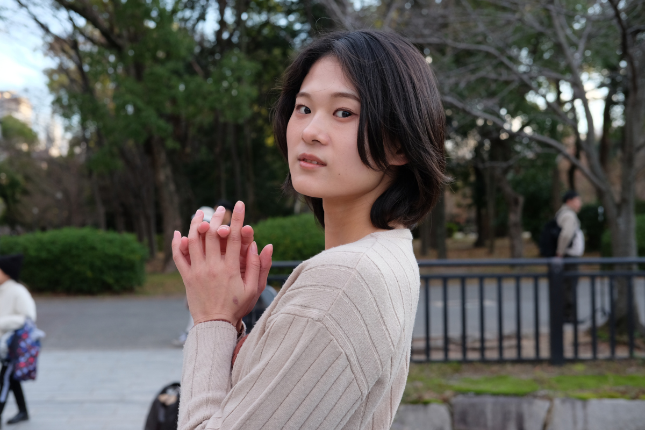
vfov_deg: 25.5
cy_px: 215
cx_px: 322
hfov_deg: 37.5
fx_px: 950
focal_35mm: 53
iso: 400
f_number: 5
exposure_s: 1/150
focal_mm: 35
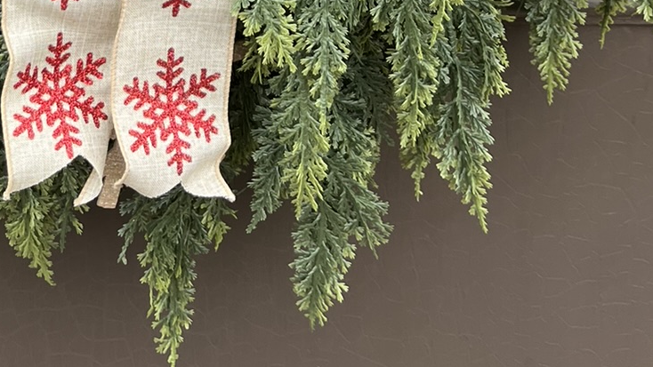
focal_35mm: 79
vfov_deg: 12.8
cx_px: 130
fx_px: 1368
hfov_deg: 26.4
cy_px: -433
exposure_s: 1/150
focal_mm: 5.1
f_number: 1.6
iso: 32
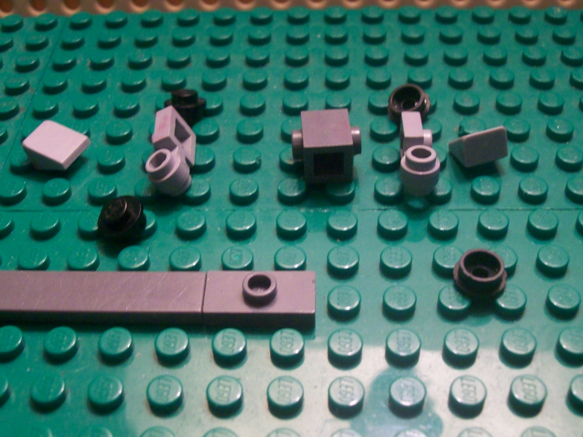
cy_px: 205
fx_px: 825
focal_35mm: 49
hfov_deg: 38.9
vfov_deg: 29.7
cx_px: 280
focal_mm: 6
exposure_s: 1/20.5
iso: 160
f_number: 2.7
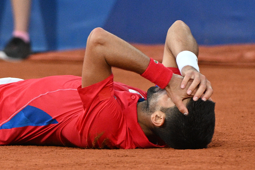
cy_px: 85
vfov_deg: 5.3
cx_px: 128
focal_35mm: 260
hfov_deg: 7.9
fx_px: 1842
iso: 3600
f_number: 4
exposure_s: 1/1600
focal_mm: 260
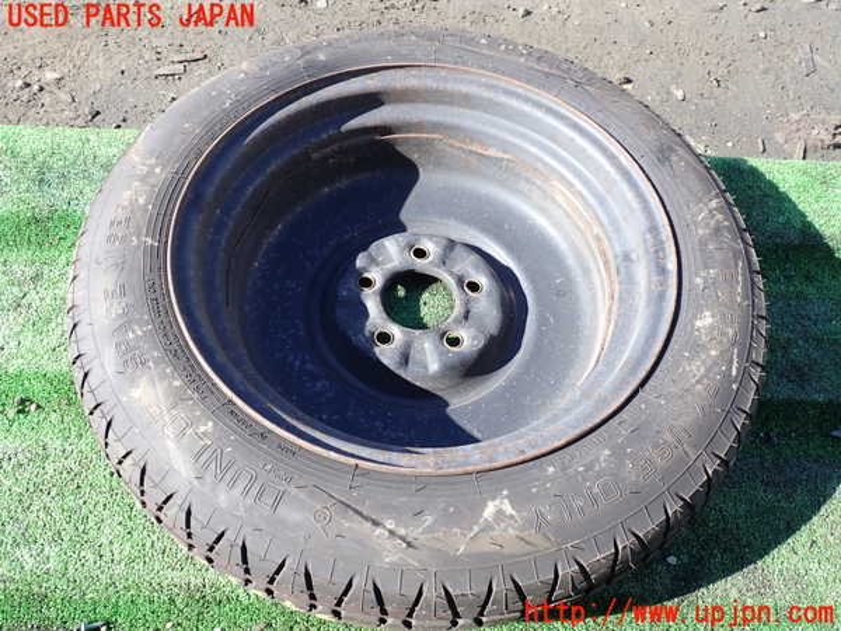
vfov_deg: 46.8
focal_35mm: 30
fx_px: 729
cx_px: 420
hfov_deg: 60.0
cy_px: 316
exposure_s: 1/250
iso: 100
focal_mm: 5.4
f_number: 3.2
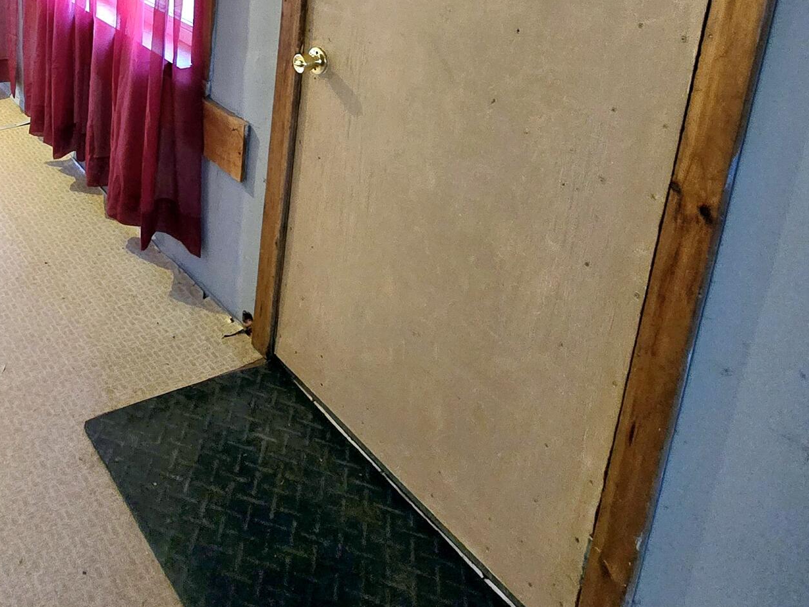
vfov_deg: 40.3
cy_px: 11
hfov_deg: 52.5
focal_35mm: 31
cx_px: 106
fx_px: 725
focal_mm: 2.2
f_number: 2.2
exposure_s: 1/60.2
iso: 500
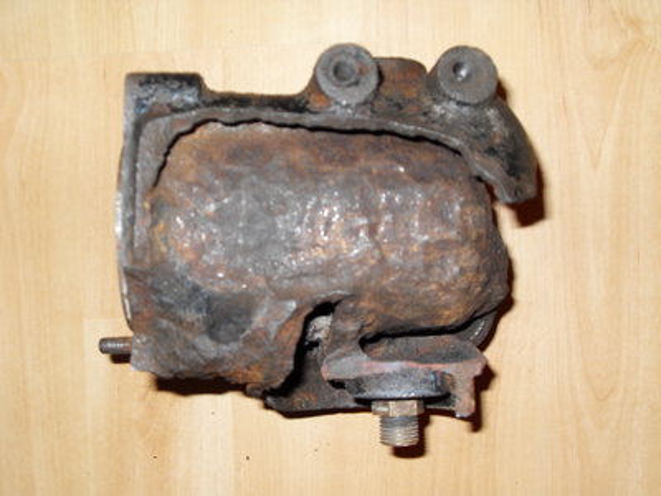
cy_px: 248
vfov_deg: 36.0
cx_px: 330
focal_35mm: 40
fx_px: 764
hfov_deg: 46.8
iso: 100
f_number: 3.1
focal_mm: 7.1
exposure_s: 1/45
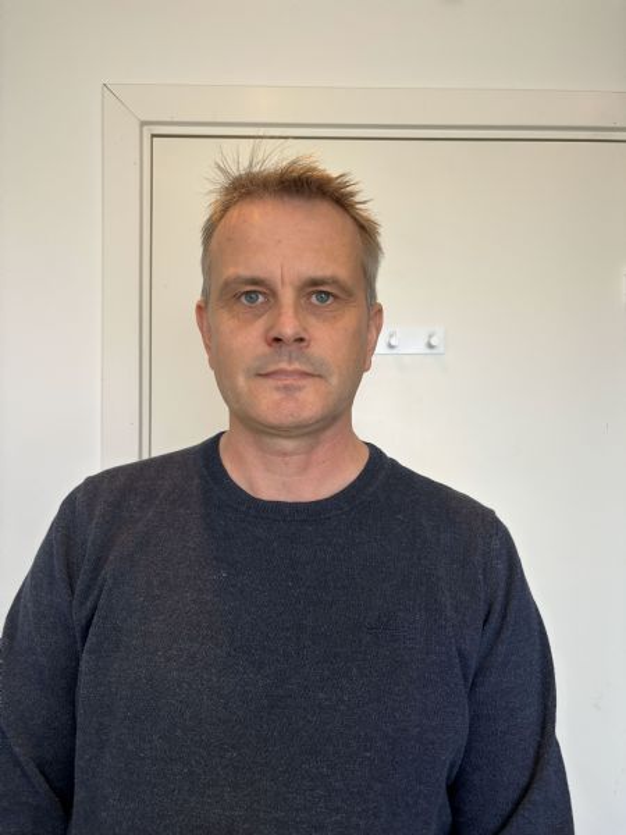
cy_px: 418
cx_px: 313
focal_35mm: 26
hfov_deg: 53.1
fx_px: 627
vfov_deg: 67.3
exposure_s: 1/121
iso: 100
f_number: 1.6
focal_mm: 5.96
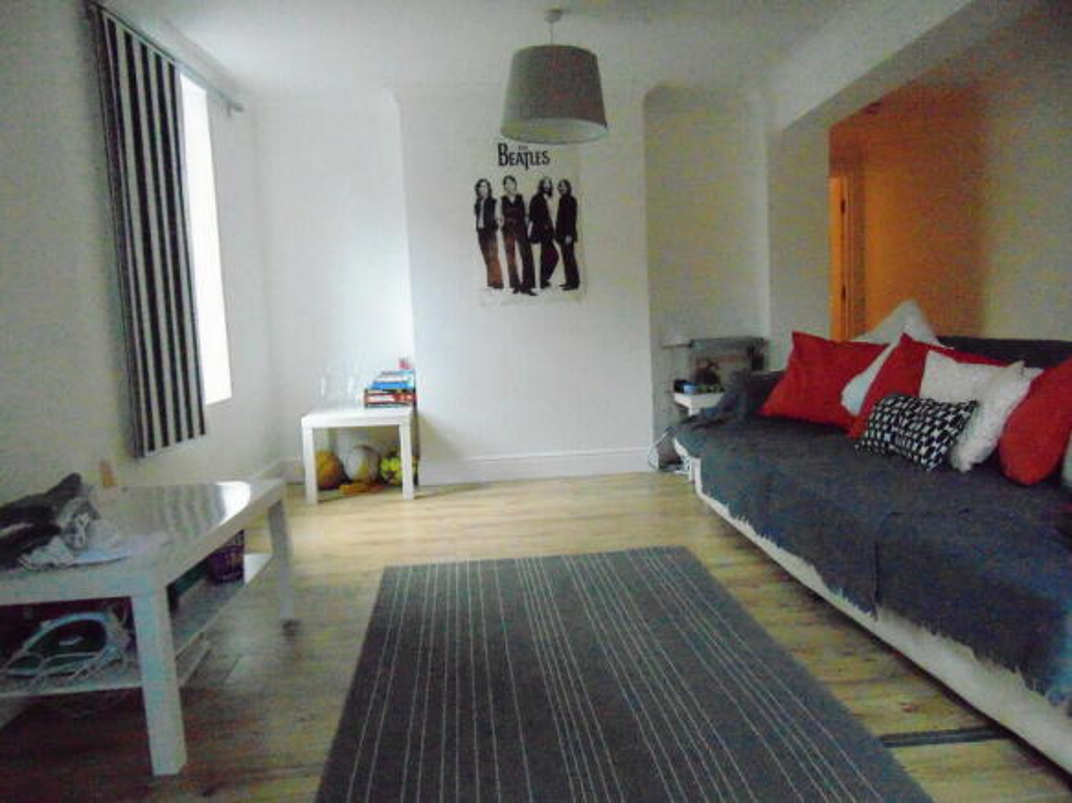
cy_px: 402
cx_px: 536
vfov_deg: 54.9
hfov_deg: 69.4
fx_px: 774
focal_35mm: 25
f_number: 3
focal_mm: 4.5
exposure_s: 1/160
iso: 1600
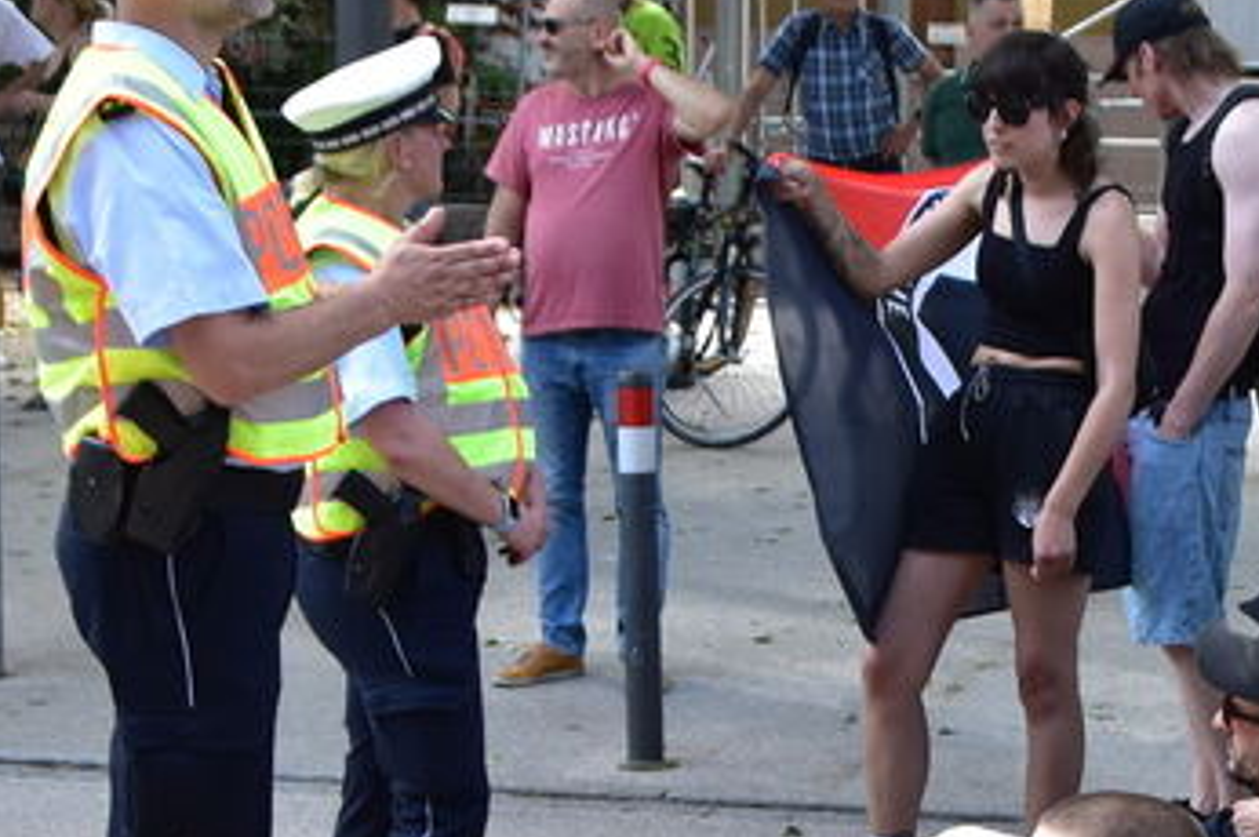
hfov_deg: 16.2
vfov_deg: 10.9
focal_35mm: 125
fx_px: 4367
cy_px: 793
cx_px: 1157
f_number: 5
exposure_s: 1/320
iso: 500
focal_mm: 24
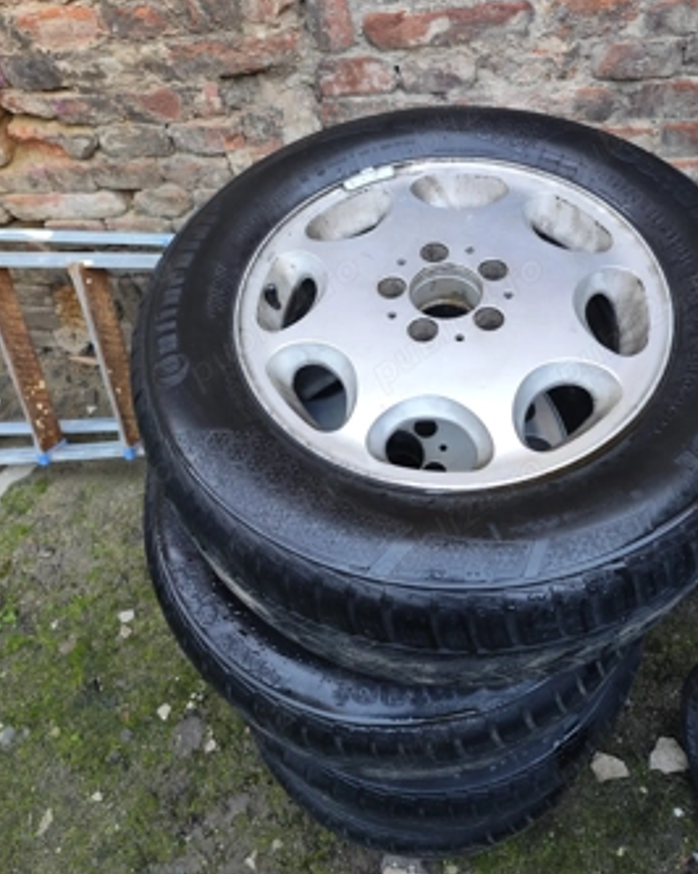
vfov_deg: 63.7
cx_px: 365
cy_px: 365
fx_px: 698
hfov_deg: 53.1
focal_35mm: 27
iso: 320
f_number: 1.65
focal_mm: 6.14
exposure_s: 1/100
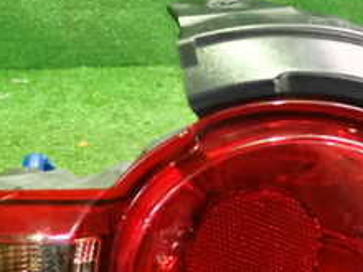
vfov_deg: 17.8
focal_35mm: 82
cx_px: 147
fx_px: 860
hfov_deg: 23.8
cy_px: 227
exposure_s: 1/50
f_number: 2.3
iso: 2000
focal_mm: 5.4
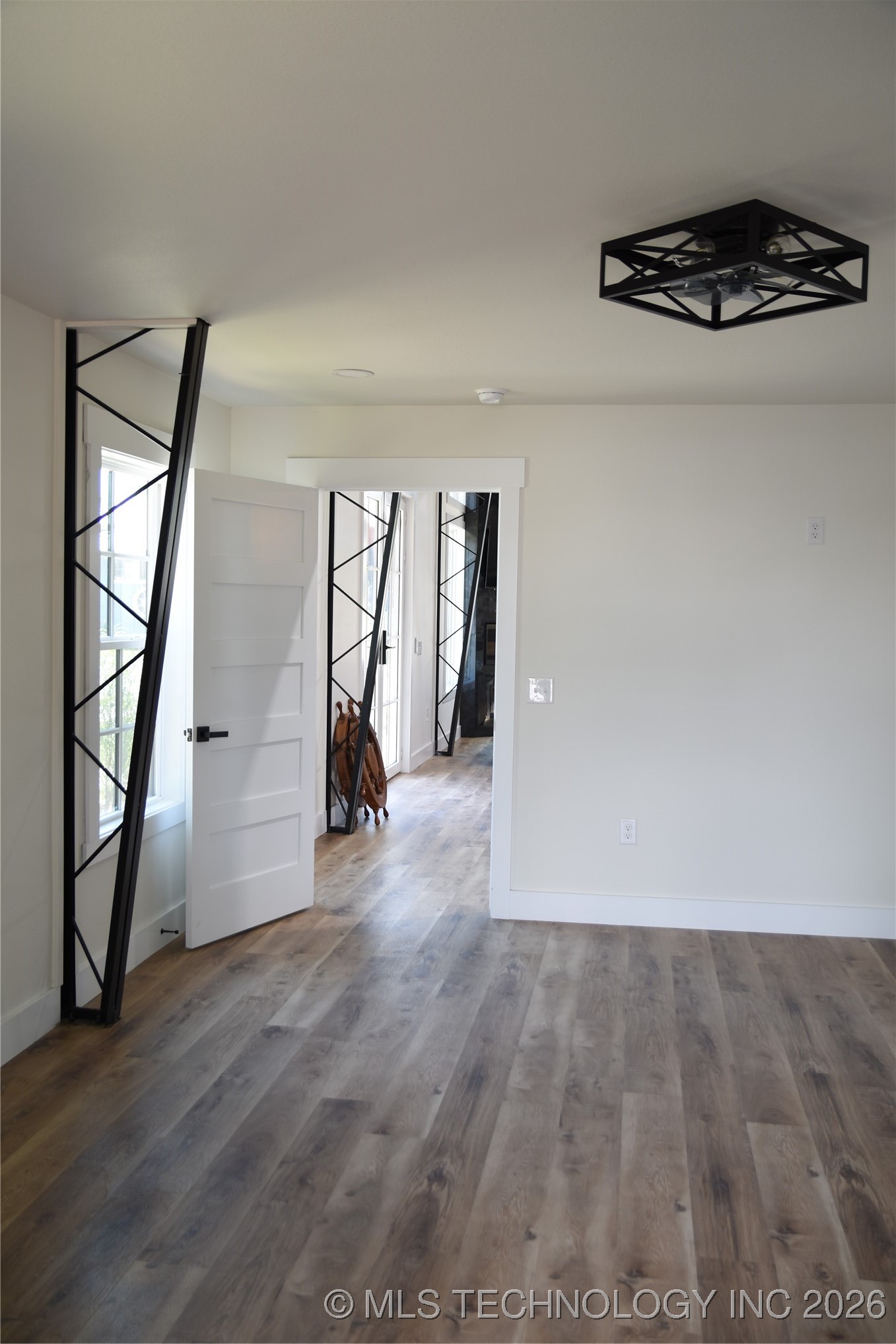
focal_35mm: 33
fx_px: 1232
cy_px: 672
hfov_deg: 40.0
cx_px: 448
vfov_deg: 57.2
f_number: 3.2
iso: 100
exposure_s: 1/50
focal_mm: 22
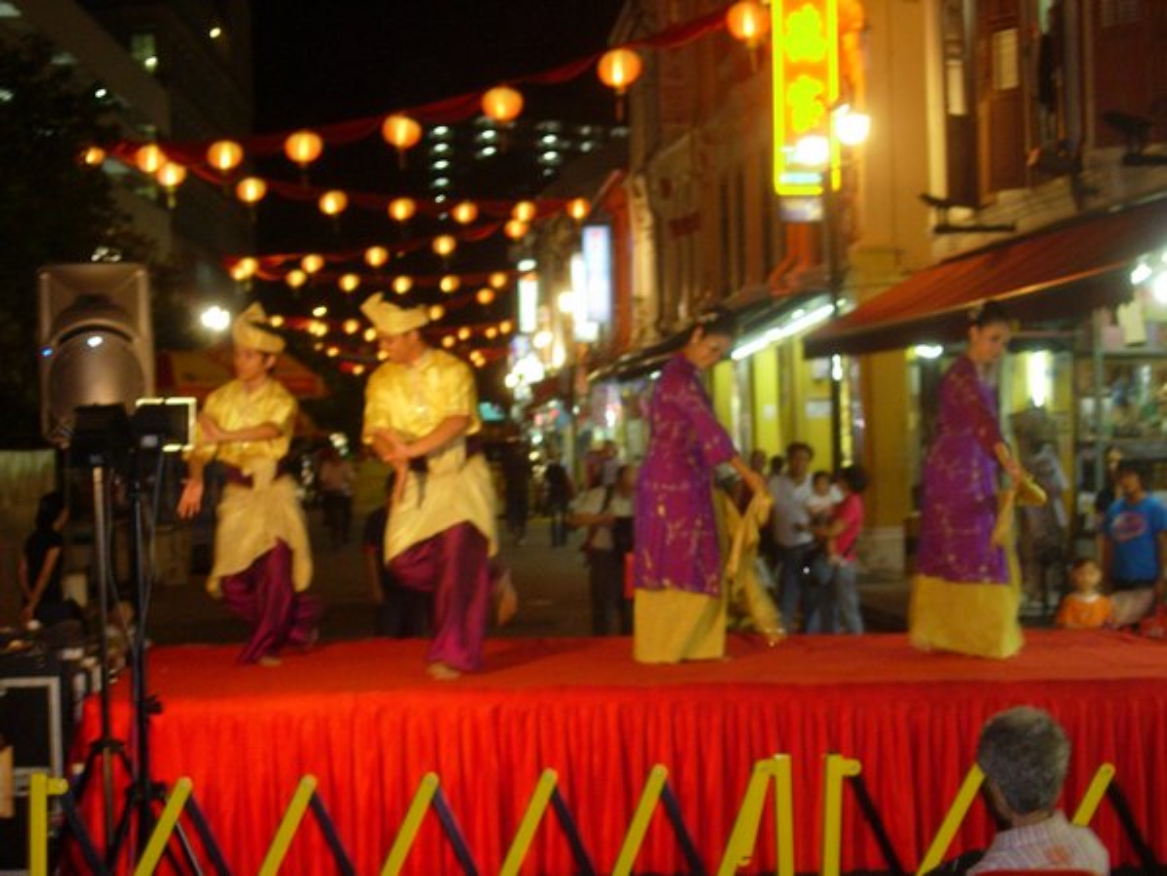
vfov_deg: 20.4
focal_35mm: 72
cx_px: 584
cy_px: 438
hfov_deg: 27.0
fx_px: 2427
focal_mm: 14.9
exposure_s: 1/19.5
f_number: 3.7
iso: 200
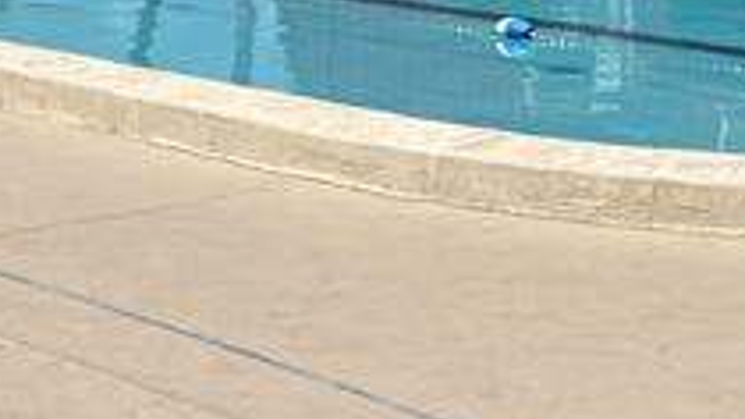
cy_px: -302
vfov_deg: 10.6
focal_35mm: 108
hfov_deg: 19.4
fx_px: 2133
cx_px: 710
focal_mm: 4.25
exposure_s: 1/6410
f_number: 1.8
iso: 32
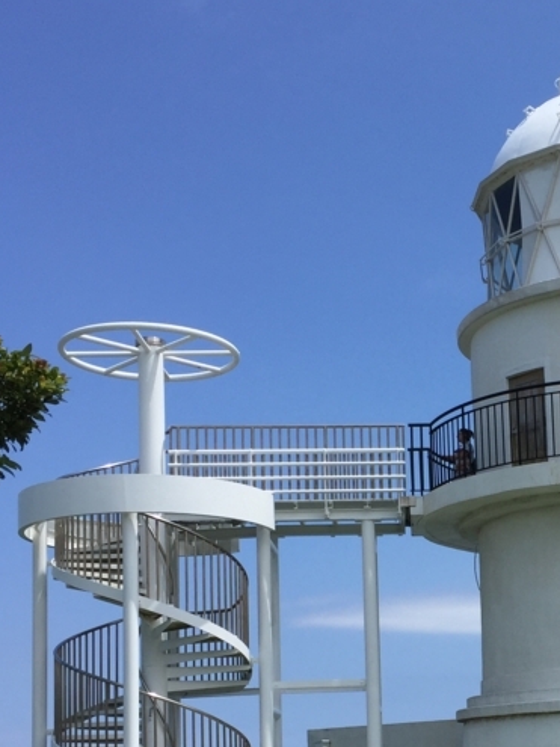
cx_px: 549
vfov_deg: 31.3
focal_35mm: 60
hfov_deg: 23.5
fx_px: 1295
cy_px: 610
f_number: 2.2
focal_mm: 4.15
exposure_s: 1/2825
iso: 32
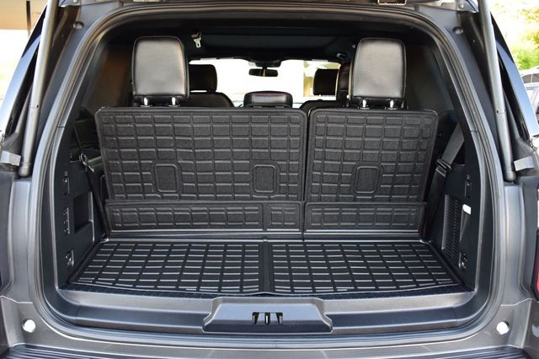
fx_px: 539
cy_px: 180
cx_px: 270
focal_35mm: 36
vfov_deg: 36.8
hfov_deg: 53.2
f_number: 6.3
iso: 400
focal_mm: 24
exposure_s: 1/20
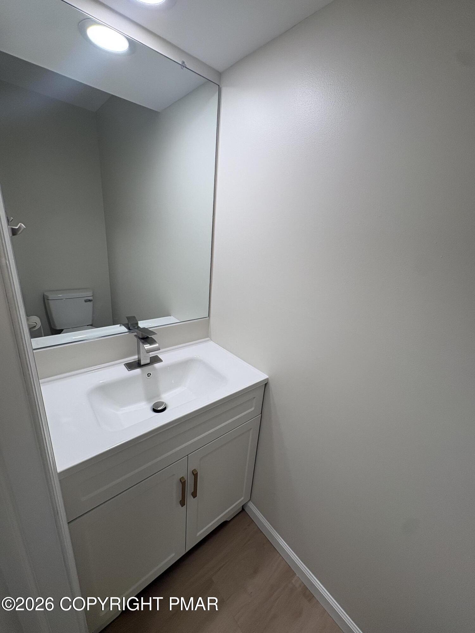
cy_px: 316
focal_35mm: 14
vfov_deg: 102.1
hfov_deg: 85.7
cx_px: 238
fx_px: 256
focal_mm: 2.22
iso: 64
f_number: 2.2
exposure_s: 1/120
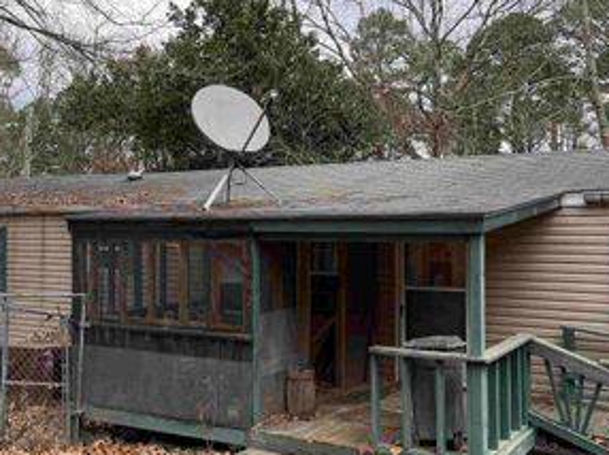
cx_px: 353
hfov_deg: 44.7
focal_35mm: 42
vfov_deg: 34.3
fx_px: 738
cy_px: 214
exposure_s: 1/186
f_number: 1.78
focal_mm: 6.76
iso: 100
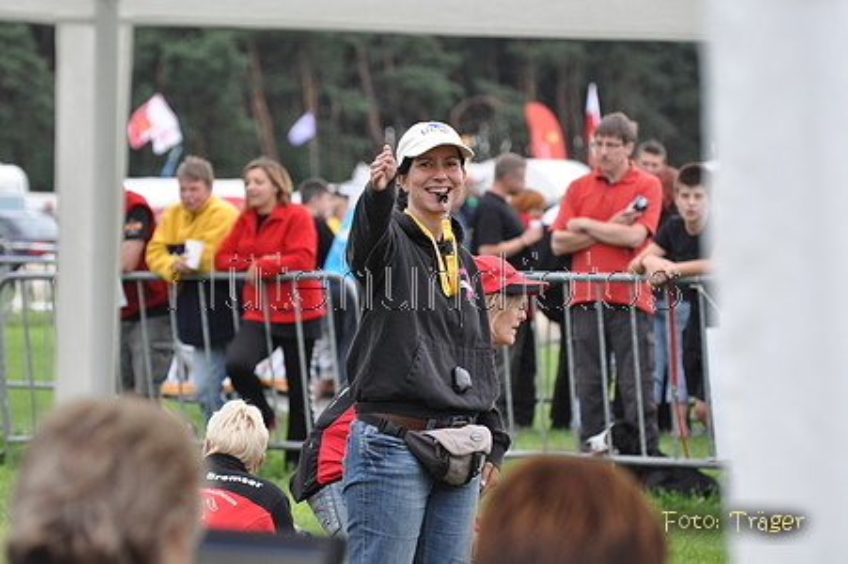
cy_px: 282
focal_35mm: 210
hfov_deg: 9.8
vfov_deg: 6.5
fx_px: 4943
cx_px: 424
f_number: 4.8
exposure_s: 1/500
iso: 900
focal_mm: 140
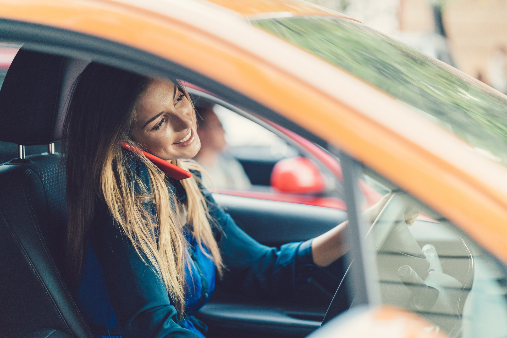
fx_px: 1197
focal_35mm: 85
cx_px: 254
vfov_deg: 16.1
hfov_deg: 23.9
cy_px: 169
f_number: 1.8
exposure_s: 1/500
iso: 800
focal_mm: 85
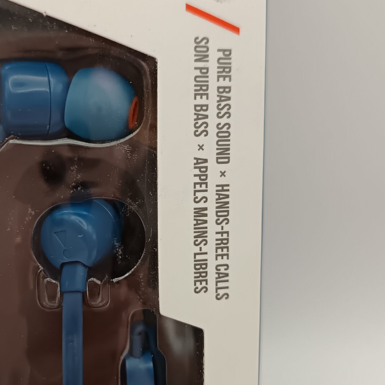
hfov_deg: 37.8
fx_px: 554
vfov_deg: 38.3
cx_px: 117
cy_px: 205
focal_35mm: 44
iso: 873
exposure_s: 1/50
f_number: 1.75
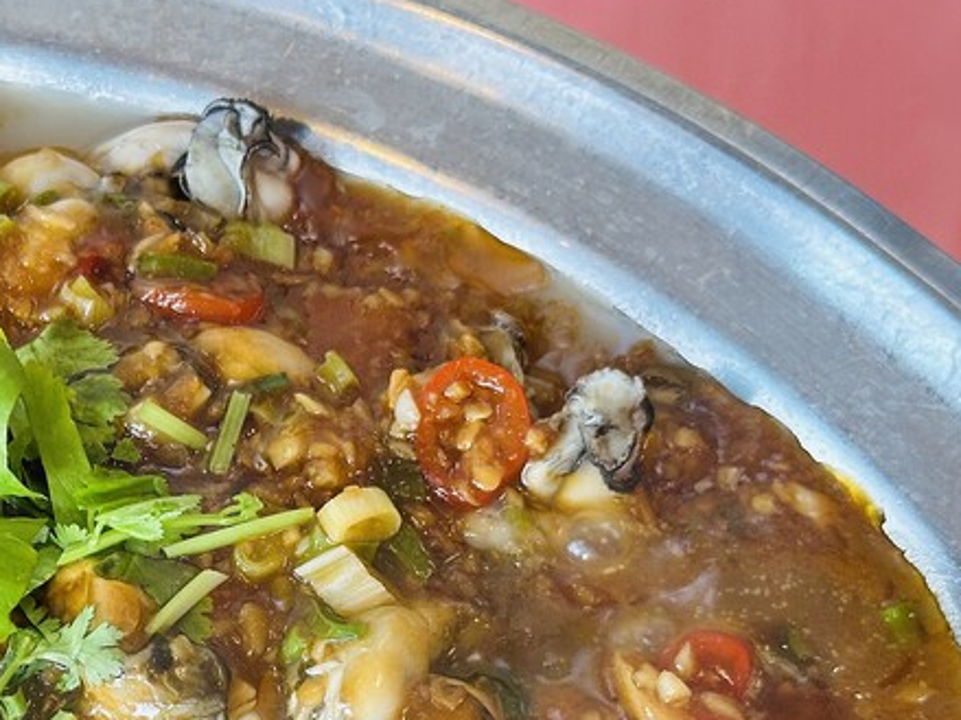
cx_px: 177
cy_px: 631
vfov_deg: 15.7
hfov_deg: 20.8
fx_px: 2581
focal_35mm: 93
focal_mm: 6.86
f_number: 1.78
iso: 125
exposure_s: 1/60
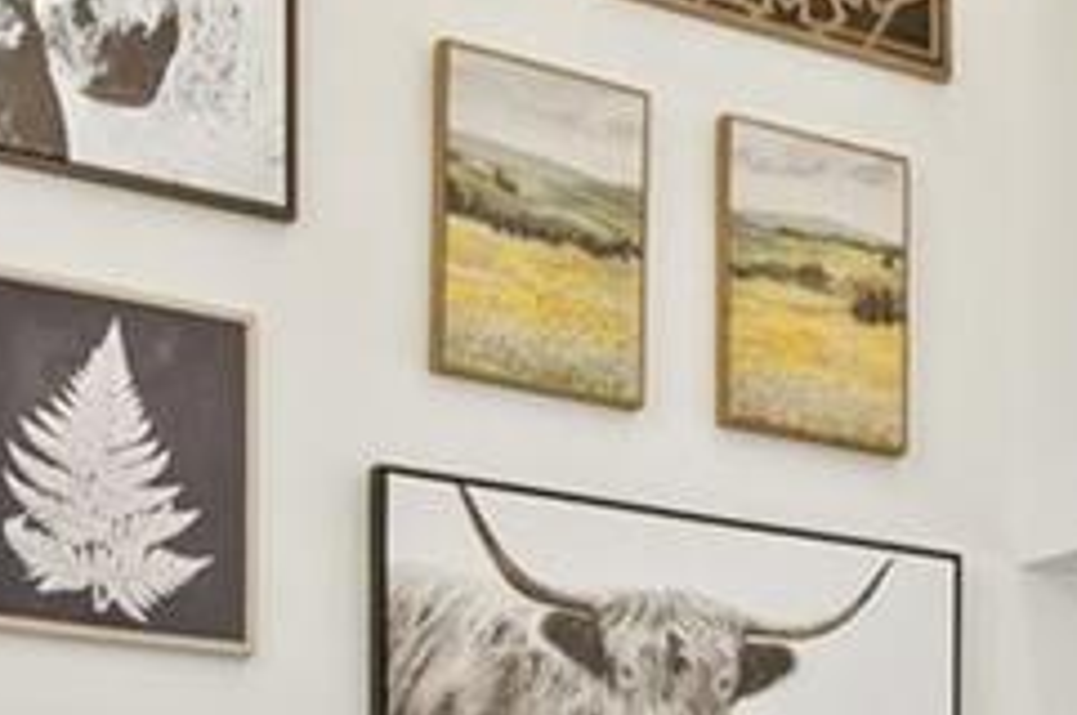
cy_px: 1388
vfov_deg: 12.9
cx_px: 1359
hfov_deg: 20.3
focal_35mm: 93
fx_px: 2778
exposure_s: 1/5
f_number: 8
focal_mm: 14
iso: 200
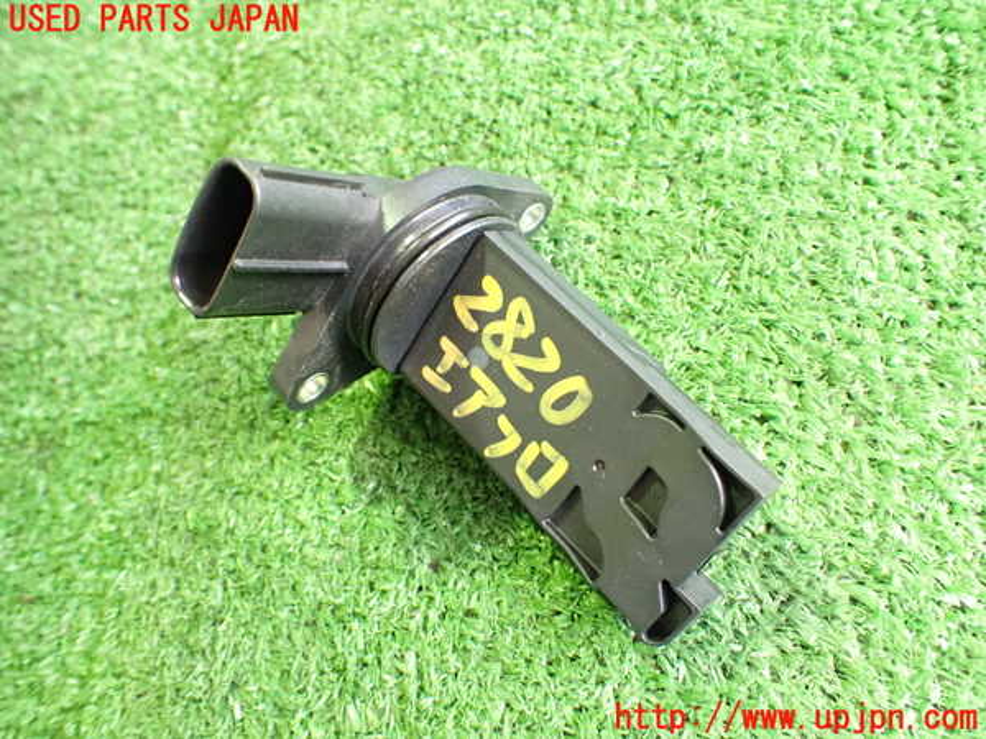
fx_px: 855
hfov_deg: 60.0
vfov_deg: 46.8
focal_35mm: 30
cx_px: 493
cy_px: 370
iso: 800
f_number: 2.3
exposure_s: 1/30
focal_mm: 5.4
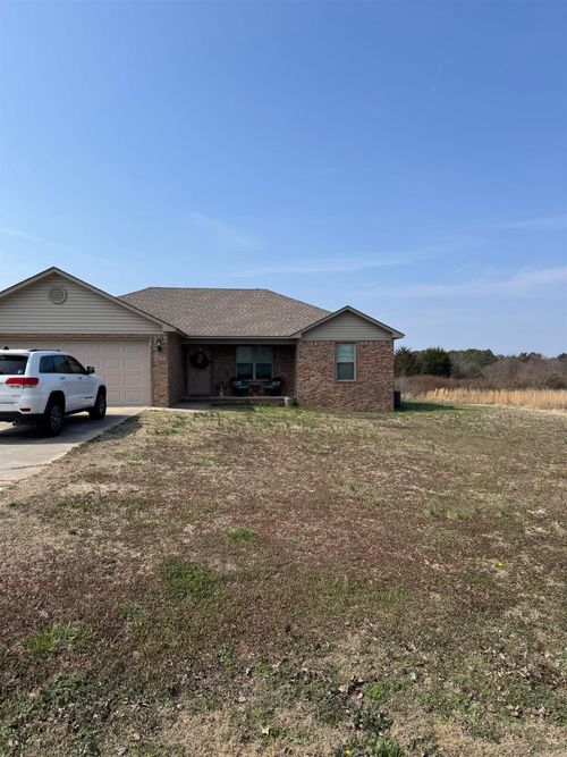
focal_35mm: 24
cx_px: 284
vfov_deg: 71.6
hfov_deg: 56.8
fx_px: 524
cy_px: 378
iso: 80
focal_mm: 6.76
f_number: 1.78
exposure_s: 1/5814
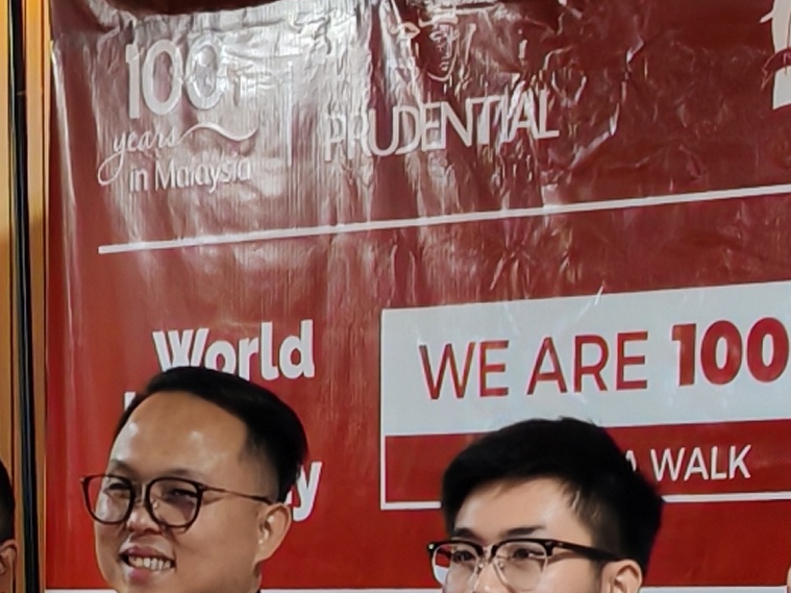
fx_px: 4318
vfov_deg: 7.5
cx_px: 228
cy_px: 1246
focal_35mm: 189
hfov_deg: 10.5
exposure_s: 1/100
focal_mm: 5.52
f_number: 1.95
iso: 640
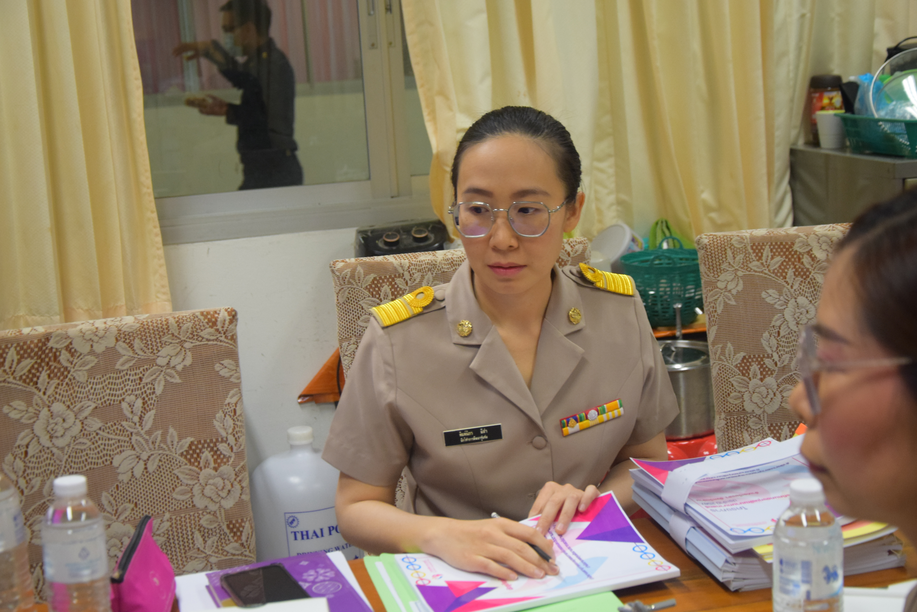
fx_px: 1452
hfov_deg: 35.0
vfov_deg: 23.8
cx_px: 458
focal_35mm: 57
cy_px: 306
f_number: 4.5
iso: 1600
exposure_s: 1/125
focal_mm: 38
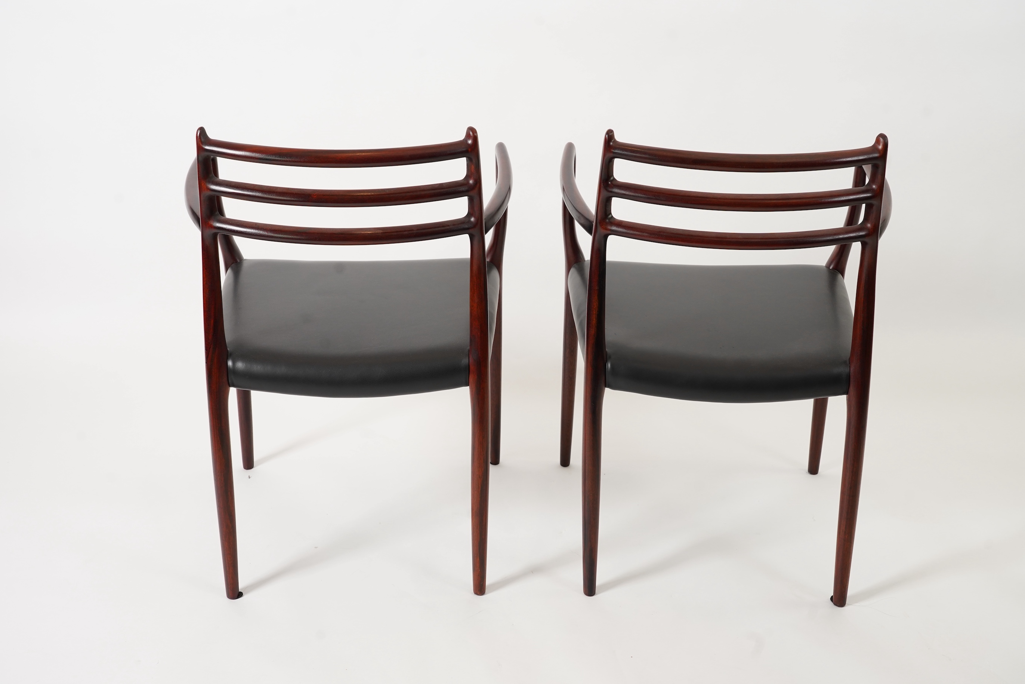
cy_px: 342
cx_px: 512
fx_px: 1196
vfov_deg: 31.9
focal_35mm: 42
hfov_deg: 46.4
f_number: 9
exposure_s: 1/125
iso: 640
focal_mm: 42
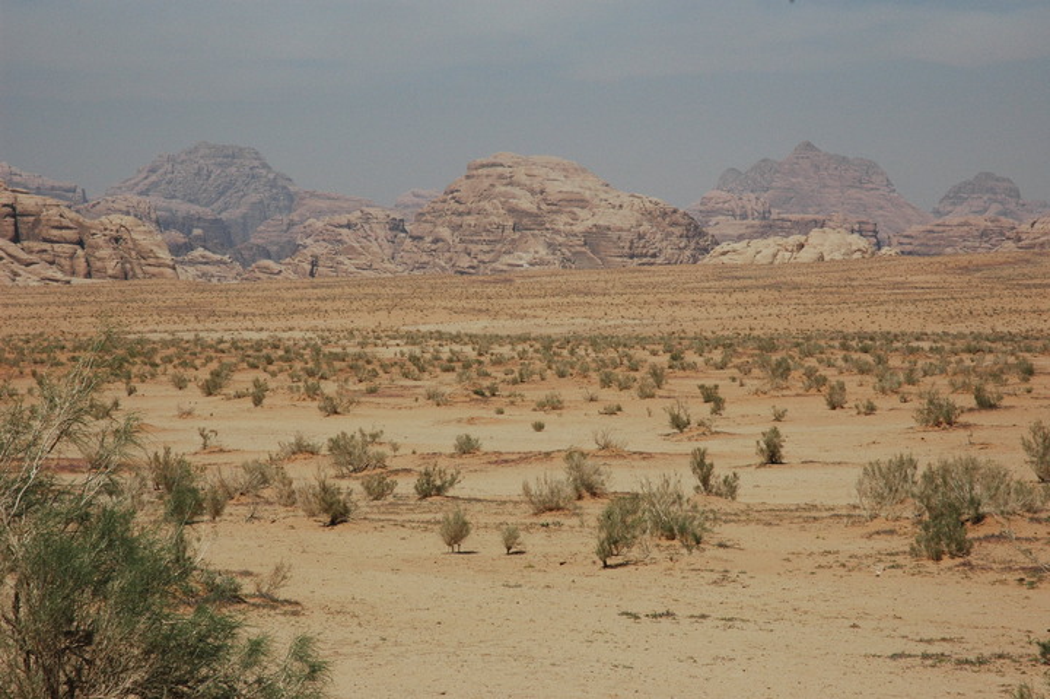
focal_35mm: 105
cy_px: 350
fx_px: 3060
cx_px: 525
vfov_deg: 13.0
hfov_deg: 19.5
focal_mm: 70
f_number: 16
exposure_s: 1/1000
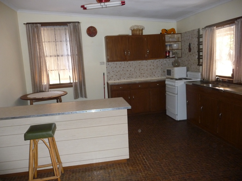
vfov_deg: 49.7
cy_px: 90
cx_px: 121
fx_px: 196
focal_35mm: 28
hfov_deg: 63.4
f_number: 3.3
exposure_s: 1/30
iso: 320
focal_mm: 4.7
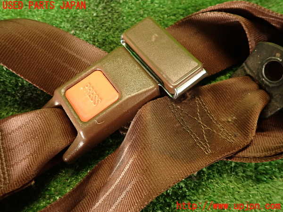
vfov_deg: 54.9
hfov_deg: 69.4
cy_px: 106
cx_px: 142
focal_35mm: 25
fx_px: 204
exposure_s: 1/30
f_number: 2
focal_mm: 4.5
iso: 200
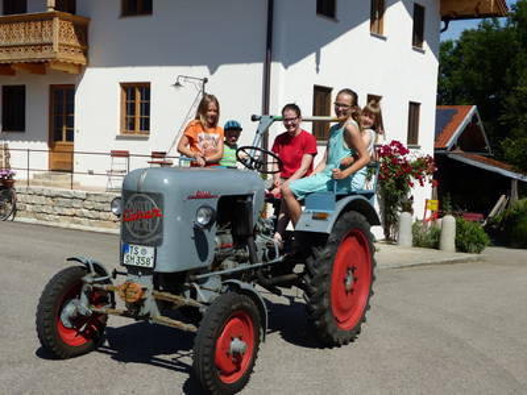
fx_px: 746
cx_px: 264
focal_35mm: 49
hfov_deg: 38.9
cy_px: 198
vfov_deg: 29.7
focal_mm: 8.7
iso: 100
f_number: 4
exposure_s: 1/1300
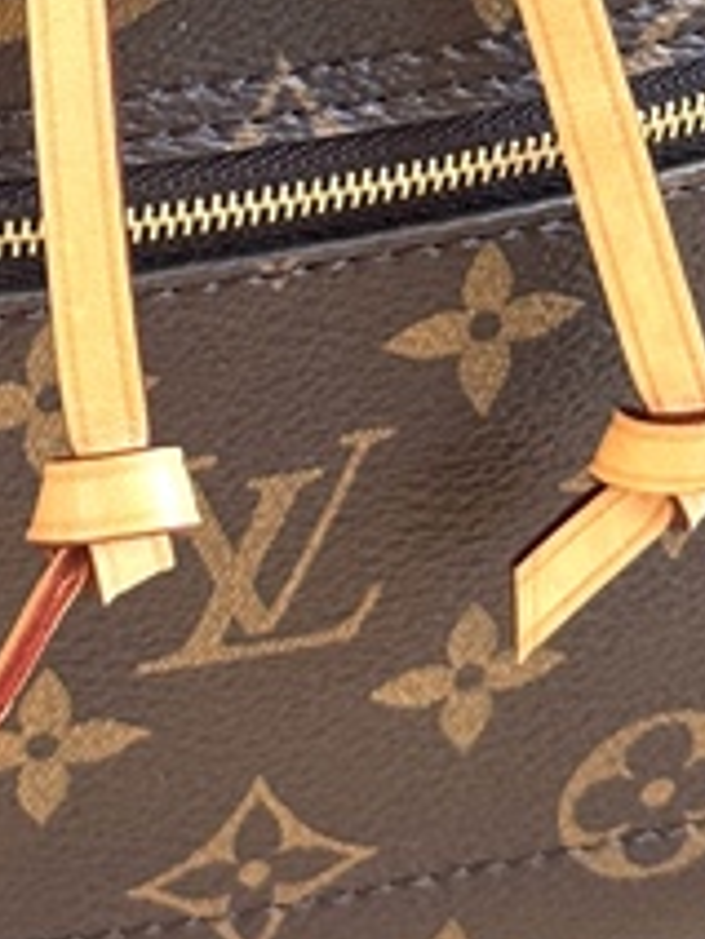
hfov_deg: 6.5
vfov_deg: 8.4
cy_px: -607
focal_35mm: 228
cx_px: -71
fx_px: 6191
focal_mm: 6.76
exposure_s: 1/50
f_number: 1.78
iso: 125
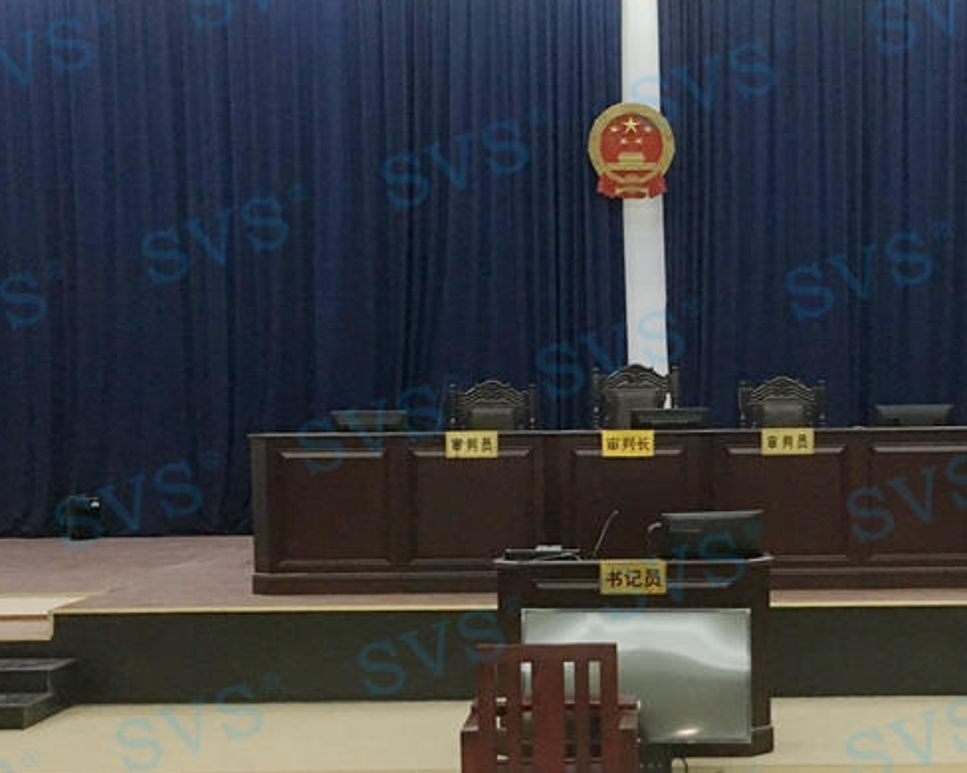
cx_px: 648
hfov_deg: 32.2
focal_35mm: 58
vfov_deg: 26.0
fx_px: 1659
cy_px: 543
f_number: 2.2
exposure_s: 1/33
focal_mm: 4.15
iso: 200
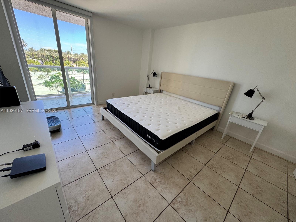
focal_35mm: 14
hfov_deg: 102.1
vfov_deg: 85.7
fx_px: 120
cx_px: 148
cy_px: 111
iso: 100
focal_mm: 2.22
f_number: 2.2
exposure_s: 1/99
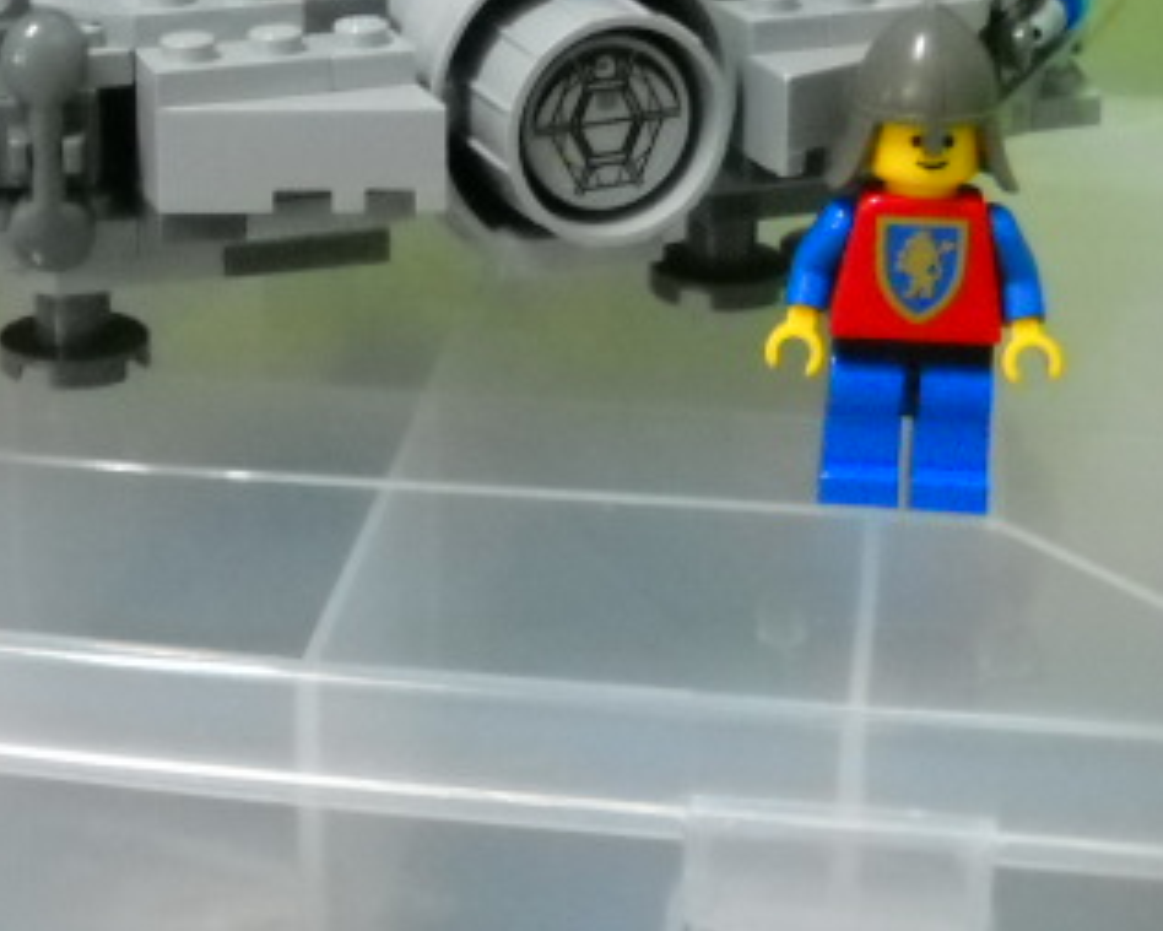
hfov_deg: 22.8
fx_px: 2789
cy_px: 177
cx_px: 66
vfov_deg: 18.8
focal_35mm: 81
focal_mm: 6.72
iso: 800
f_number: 3.1
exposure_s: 1/8
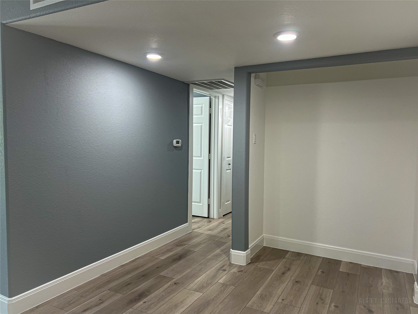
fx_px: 314
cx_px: 209
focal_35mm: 26
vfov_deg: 53.1
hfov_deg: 67.3
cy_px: 157
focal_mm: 5.7
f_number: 1.5
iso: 100
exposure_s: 1/120
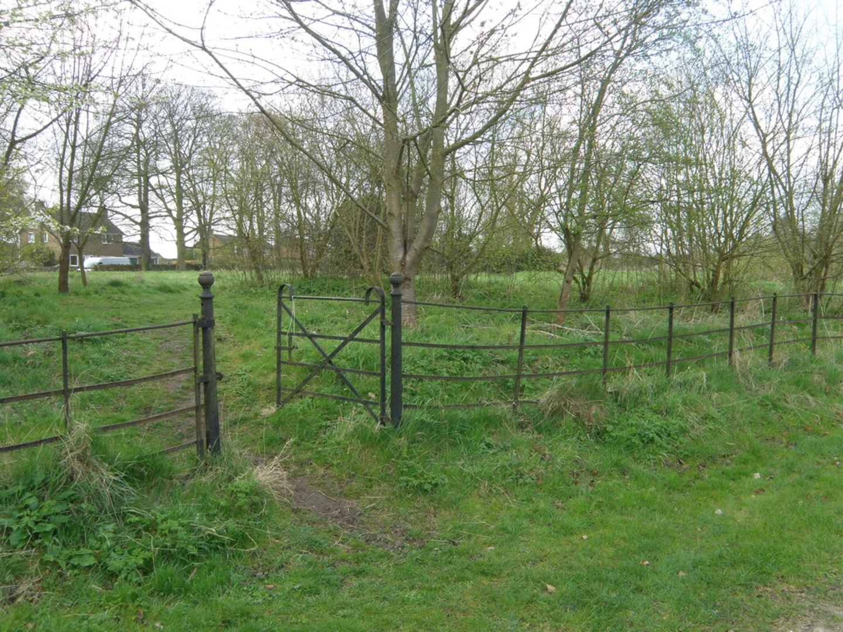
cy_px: 316
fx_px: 706
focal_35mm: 29
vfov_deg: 48.2
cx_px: 422
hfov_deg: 61.7
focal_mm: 5.18
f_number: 5.6
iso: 64
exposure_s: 1/50
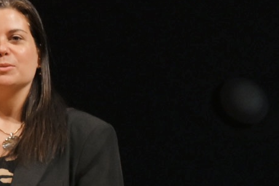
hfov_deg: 4.8
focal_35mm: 406
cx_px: -607
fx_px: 3147
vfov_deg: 3.4
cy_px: 249
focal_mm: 61
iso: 1250
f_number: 4
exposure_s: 1/160
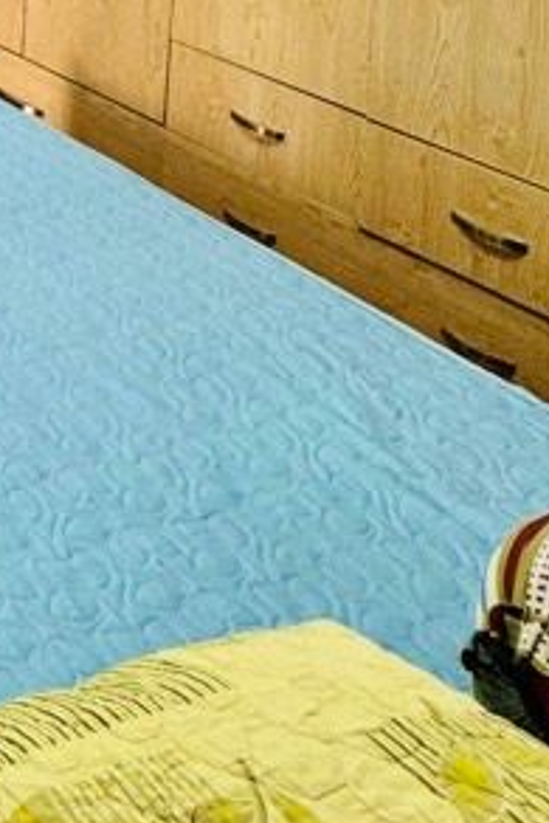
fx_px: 1165
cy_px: -276
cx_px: -490
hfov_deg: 18.9
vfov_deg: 30.0
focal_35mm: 51
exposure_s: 1/100
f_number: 2.2
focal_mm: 2.22
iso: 125
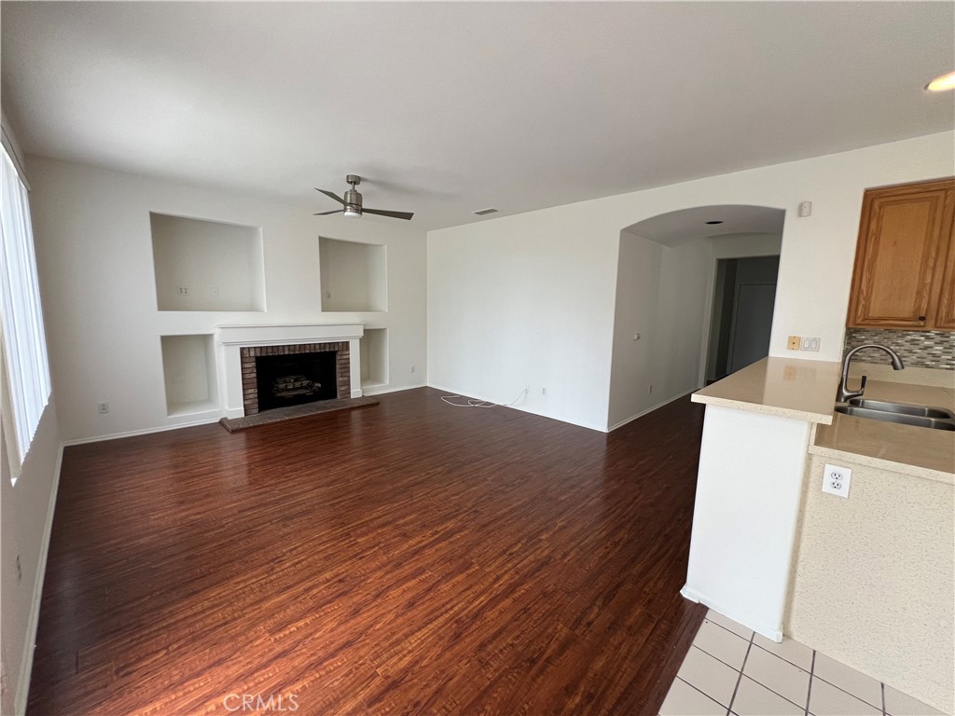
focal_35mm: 13
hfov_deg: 106.2
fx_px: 359
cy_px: 358
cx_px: 478
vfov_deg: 89.9
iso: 125
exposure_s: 1/120
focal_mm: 1.57
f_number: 1.8
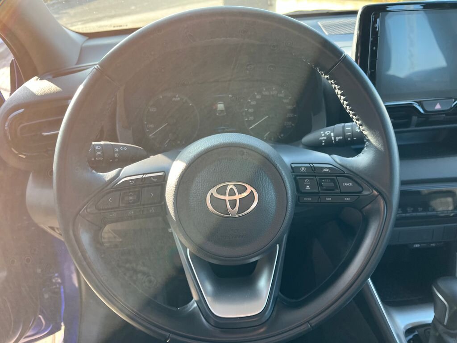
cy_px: 172
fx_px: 343
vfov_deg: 53.1
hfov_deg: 67.3
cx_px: 228
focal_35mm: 26
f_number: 1.6
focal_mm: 5.1
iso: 50
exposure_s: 1/122
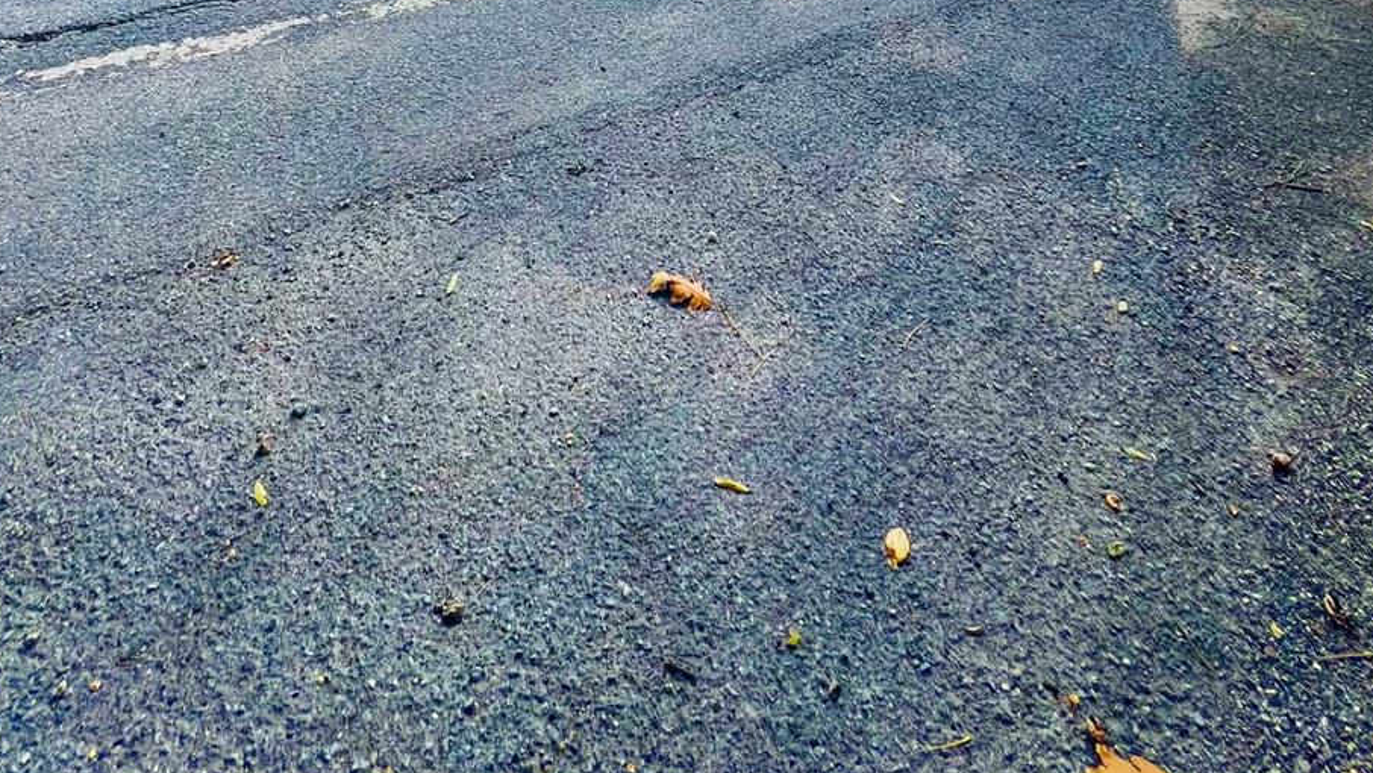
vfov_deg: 31.1
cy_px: -326
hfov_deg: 75.9
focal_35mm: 24
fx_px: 874
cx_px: 596
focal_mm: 1.57
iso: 32
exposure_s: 1/737
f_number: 1.8
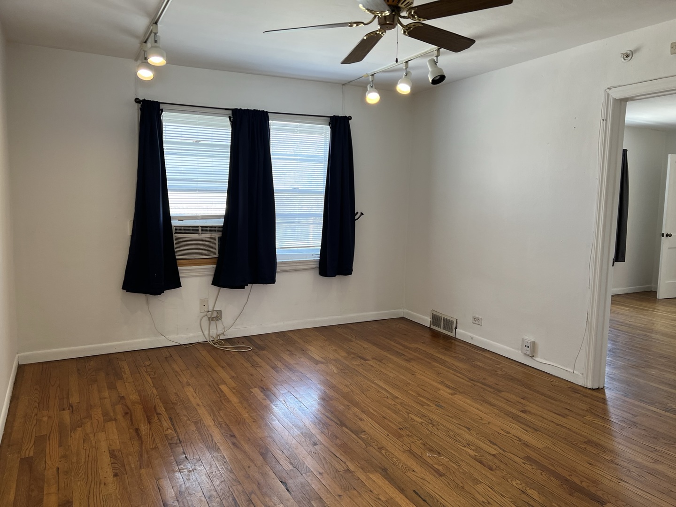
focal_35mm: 26
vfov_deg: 53.1
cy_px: 254
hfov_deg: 67.3
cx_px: 338
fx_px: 508
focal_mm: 5.7
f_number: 1.5
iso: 80
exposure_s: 1/60
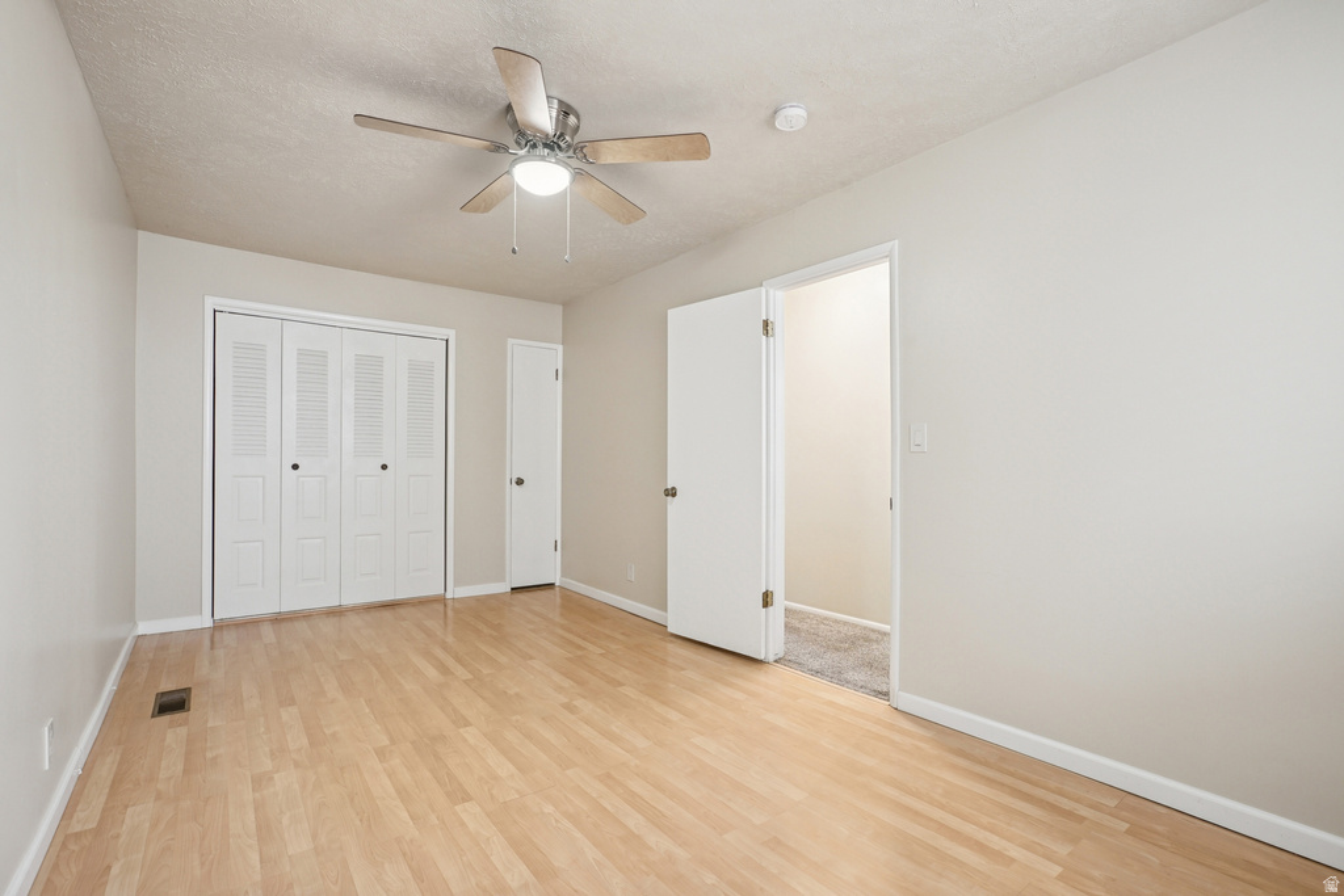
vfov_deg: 73.8
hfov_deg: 96.7
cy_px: 448
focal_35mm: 16
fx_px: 597
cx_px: 672
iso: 400
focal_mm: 16
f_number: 8
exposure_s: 1/8
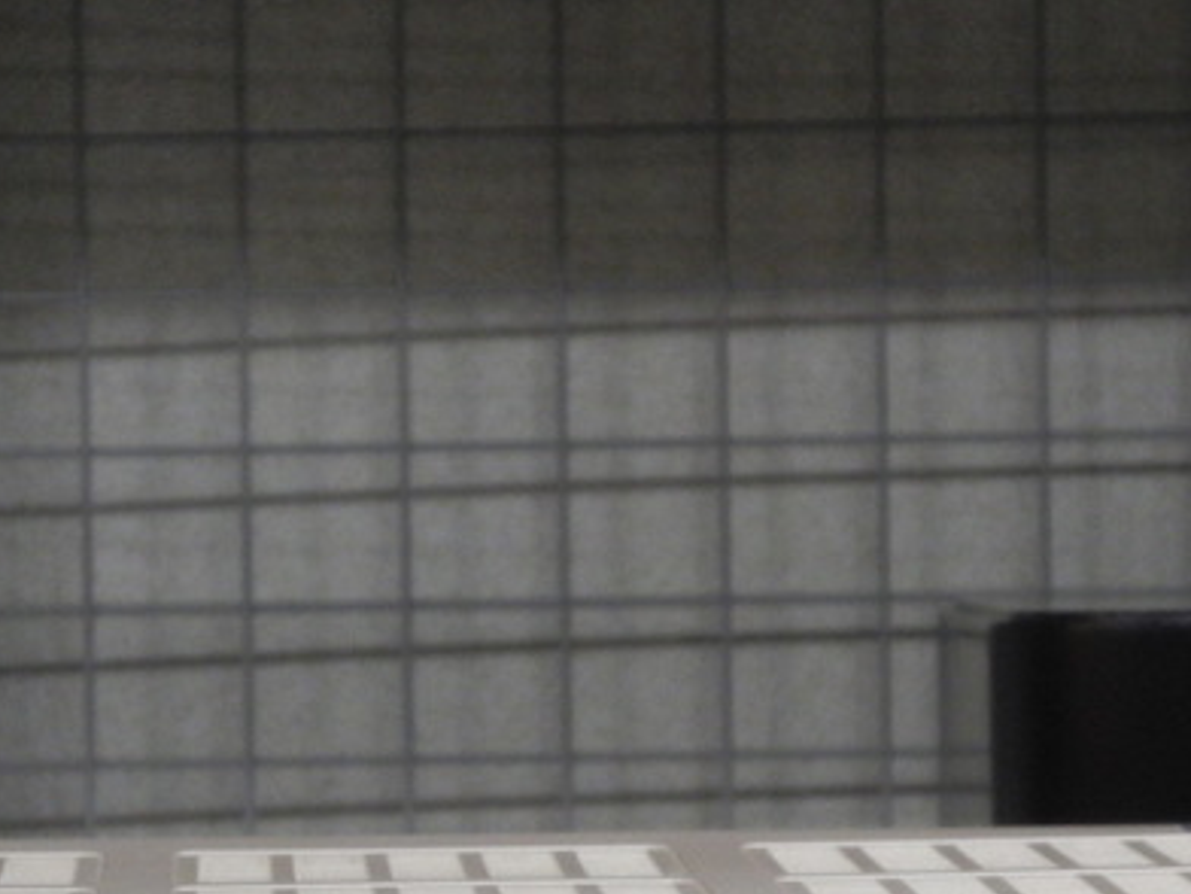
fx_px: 8842
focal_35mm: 257
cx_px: 389
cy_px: 702
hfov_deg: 7.7
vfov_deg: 5.8
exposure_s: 1/29.1
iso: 400
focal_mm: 22.5
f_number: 4.5
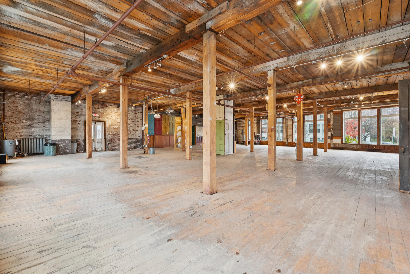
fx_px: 188
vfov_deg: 72.1
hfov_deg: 95.0
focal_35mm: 16
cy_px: 137
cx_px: 205
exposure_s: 1/10
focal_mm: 16.5
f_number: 7.1
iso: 320
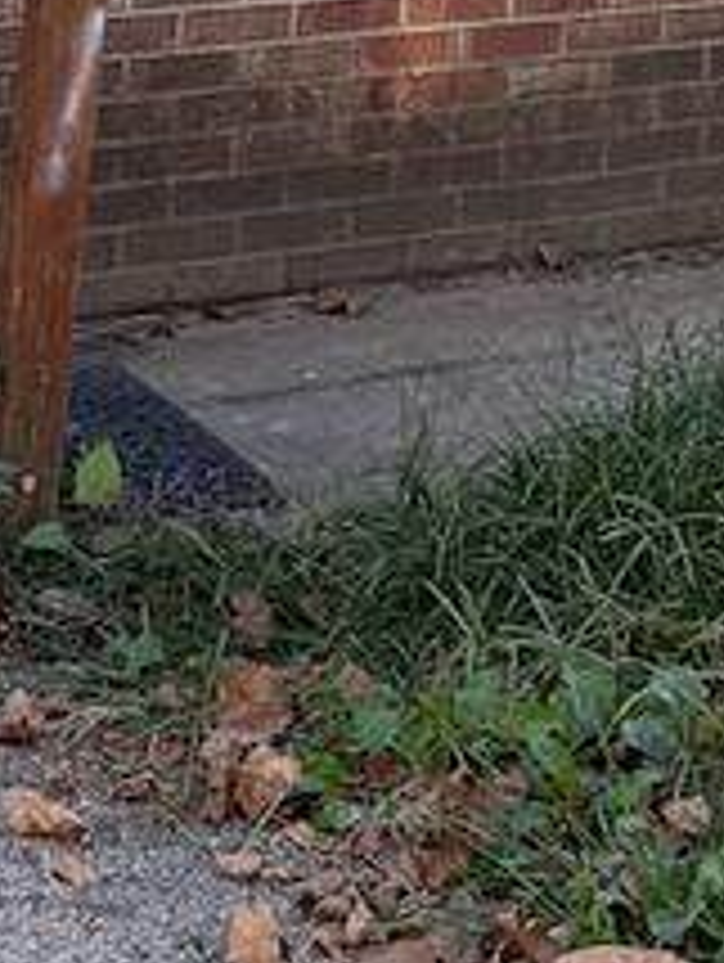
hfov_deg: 12.1
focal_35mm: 121
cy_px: -1026
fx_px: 3368
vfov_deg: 13.6
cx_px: 706
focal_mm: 6.76
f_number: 1.78
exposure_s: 1/796
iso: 100
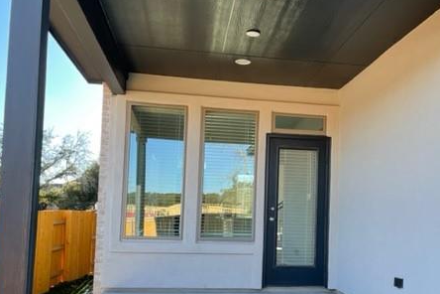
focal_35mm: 39
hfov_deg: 49.3
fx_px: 477
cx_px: 260
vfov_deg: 34.0
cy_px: 185
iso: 32
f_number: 1.6
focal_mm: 4.2
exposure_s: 1/496
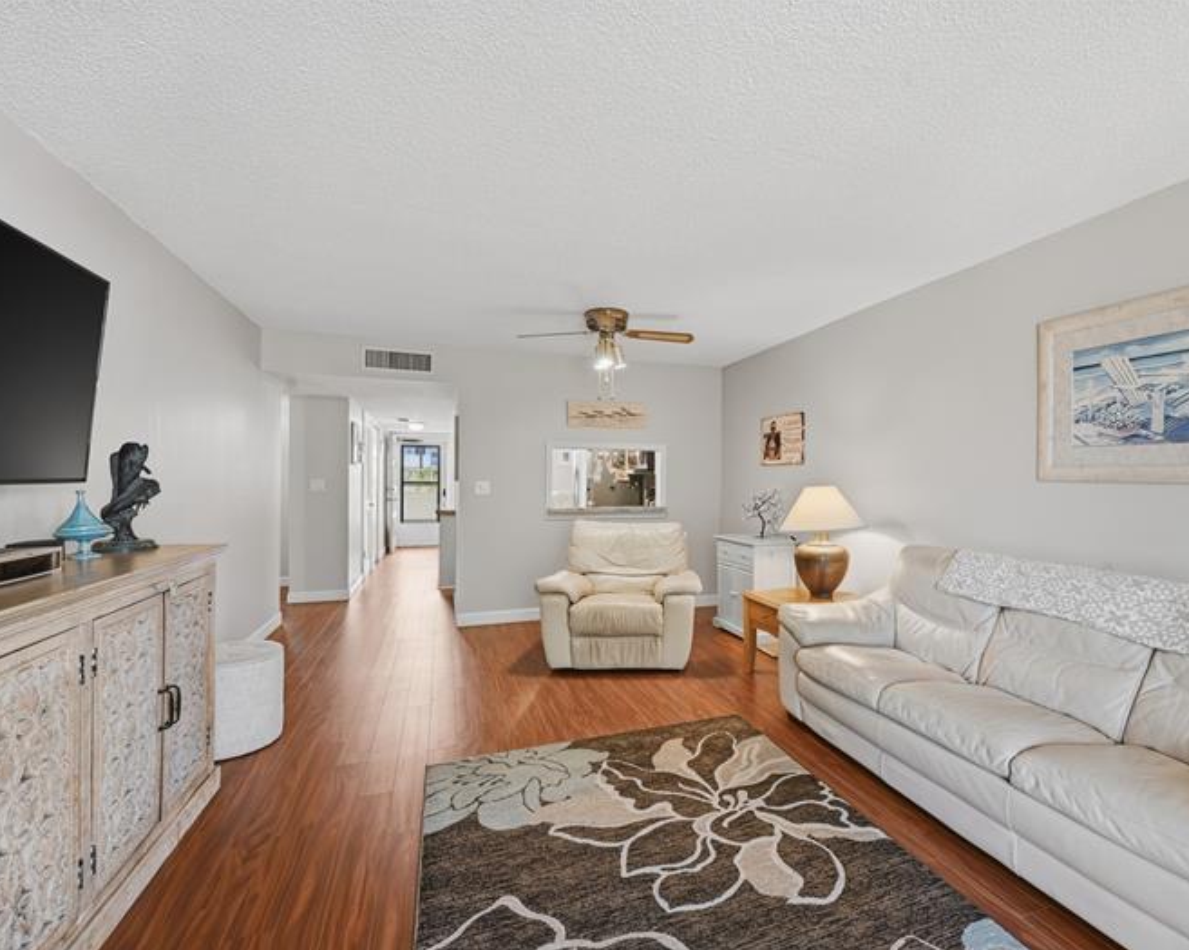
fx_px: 563
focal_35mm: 16
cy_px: 479
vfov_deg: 80.3
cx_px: 655
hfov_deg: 92.8
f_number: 8
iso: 400
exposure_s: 1/40
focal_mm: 14
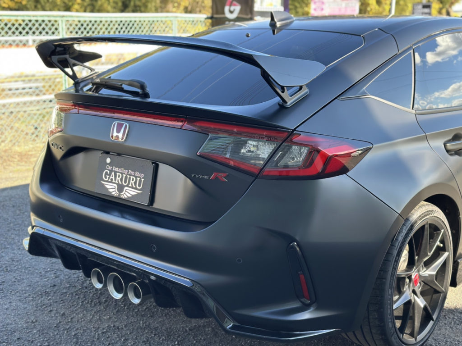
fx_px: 641
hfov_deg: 39.7
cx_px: 231
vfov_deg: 30.3
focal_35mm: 48
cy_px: 173
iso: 80
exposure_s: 1/478
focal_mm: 6.86
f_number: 1.78
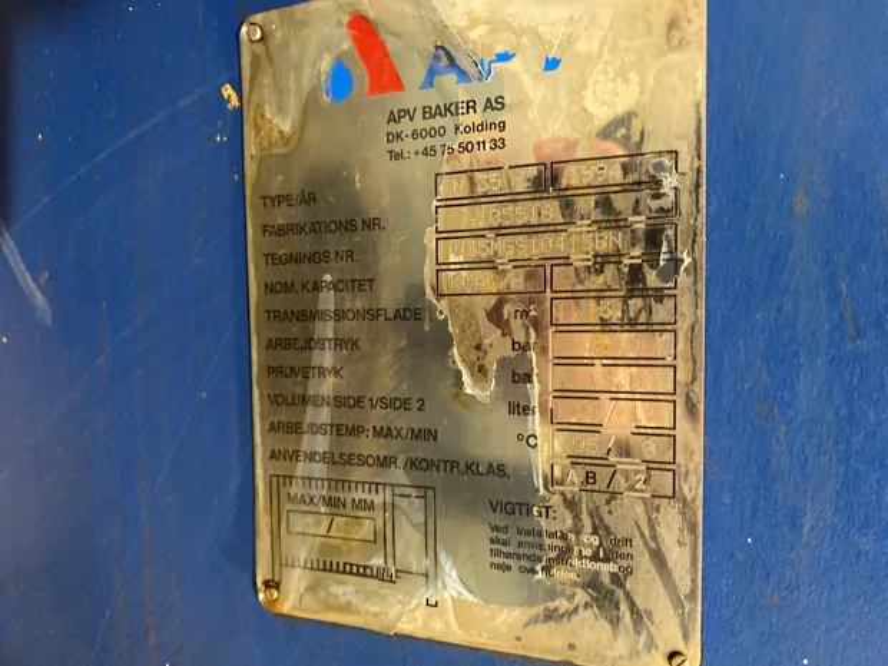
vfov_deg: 53.1
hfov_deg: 67.3
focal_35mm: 26
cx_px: 444
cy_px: 333
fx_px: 667
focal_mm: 4.25
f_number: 1.8
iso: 500
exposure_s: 1/25
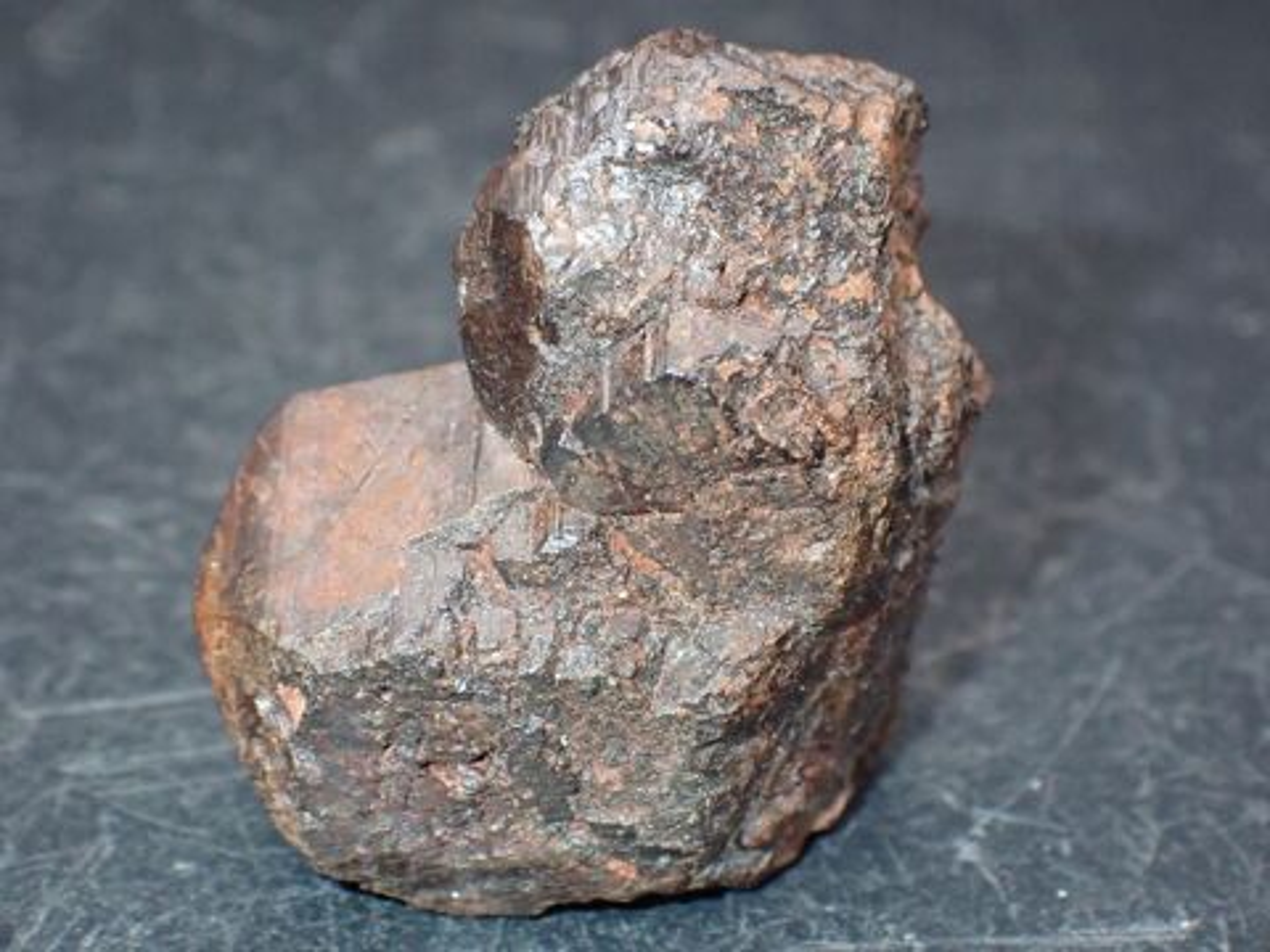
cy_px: 476
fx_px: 3669
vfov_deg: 14.8
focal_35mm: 100
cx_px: 635
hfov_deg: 19.6
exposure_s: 1/100
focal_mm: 18
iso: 800
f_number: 14
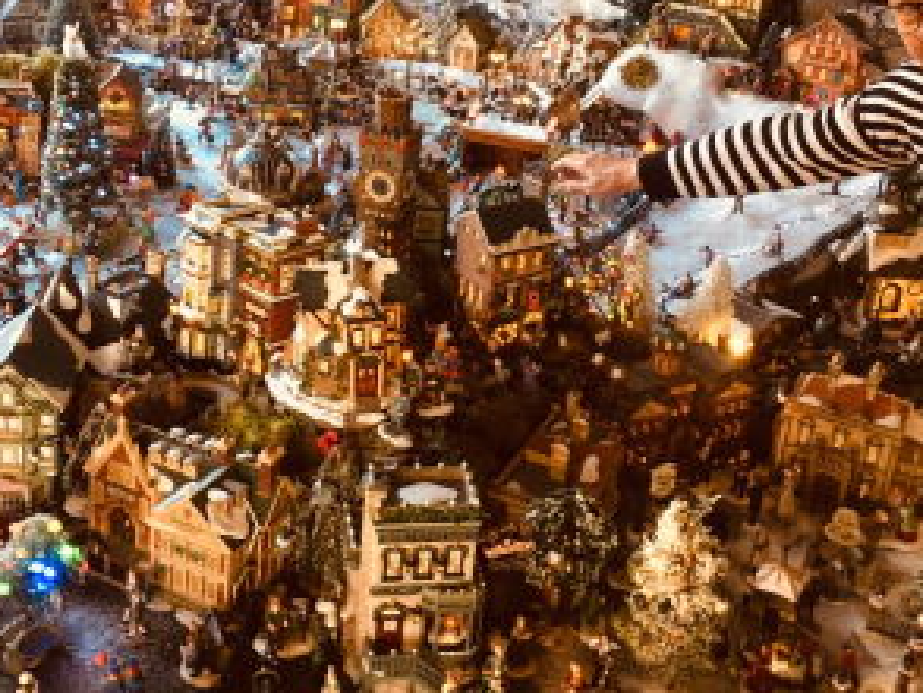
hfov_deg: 50.1
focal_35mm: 37
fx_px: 987
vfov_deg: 38.6
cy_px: 285
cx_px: 427
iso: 80
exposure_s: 1/33
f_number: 2.2
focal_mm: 4.15
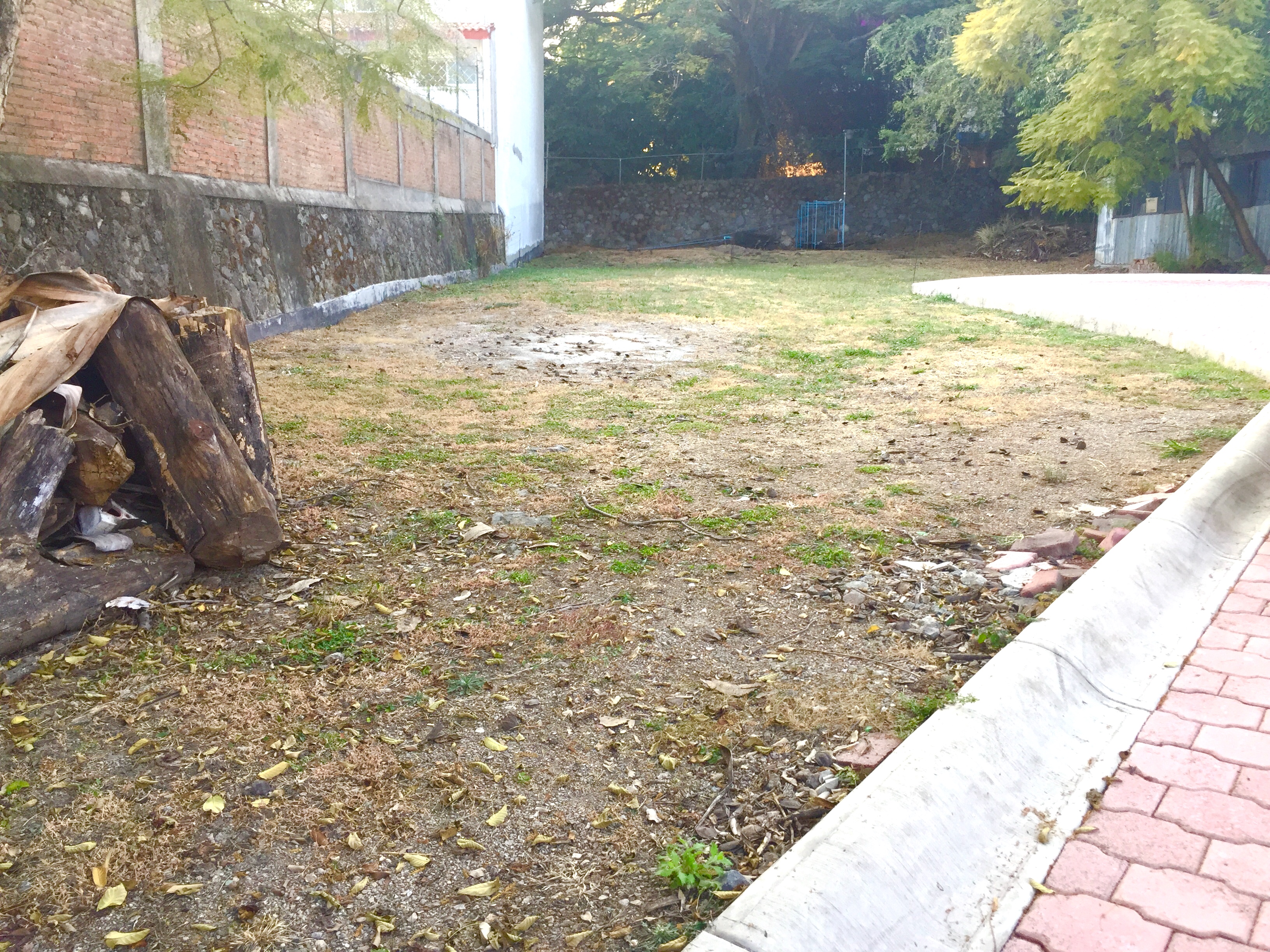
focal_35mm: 29
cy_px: 476
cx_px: 635
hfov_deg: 61.7
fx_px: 1064
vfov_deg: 48.2
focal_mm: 4.15
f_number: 2.2
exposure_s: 1/120
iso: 50
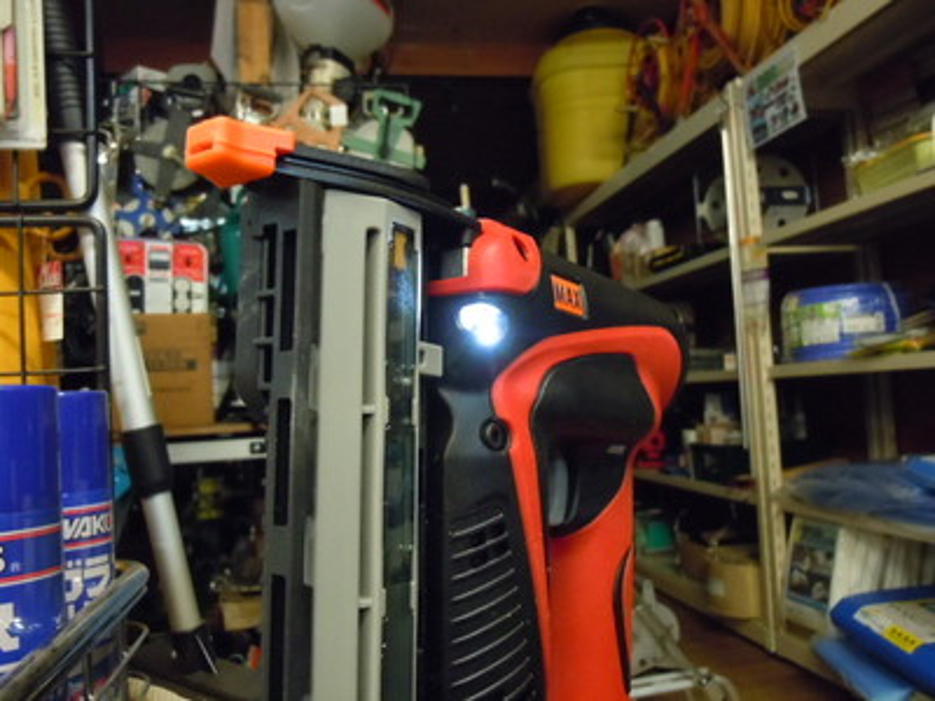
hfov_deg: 55.4
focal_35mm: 33
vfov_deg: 42.9
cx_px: 468
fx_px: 891
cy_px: 350
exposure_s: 1/25
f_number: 4
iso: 800
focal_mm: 5.9
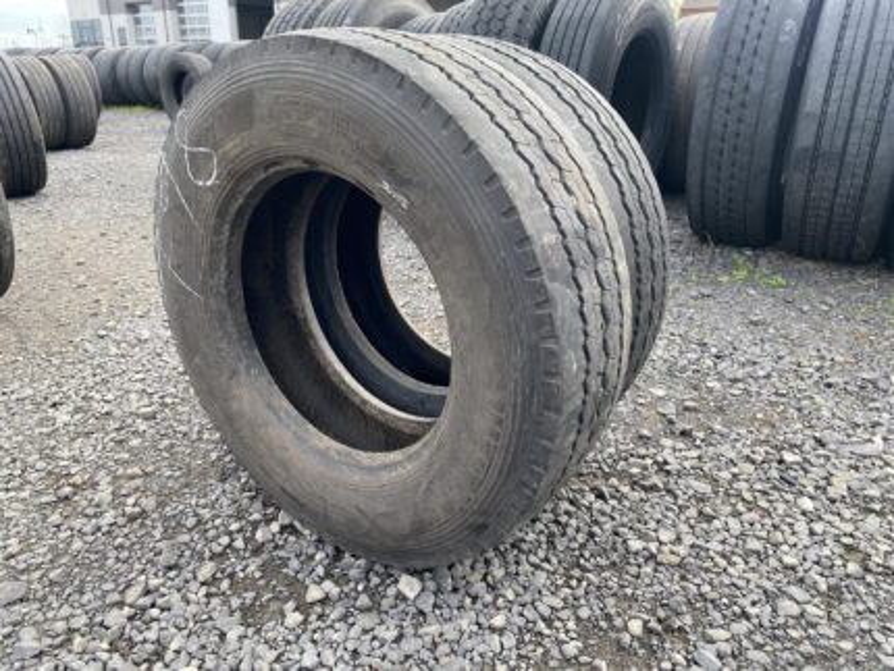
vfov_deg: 53.1
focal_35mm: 26
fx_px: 672
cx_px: 447
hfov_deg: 67.3
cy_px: 336
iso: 32
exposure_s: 1/253
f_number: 1.8
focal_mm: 4.25
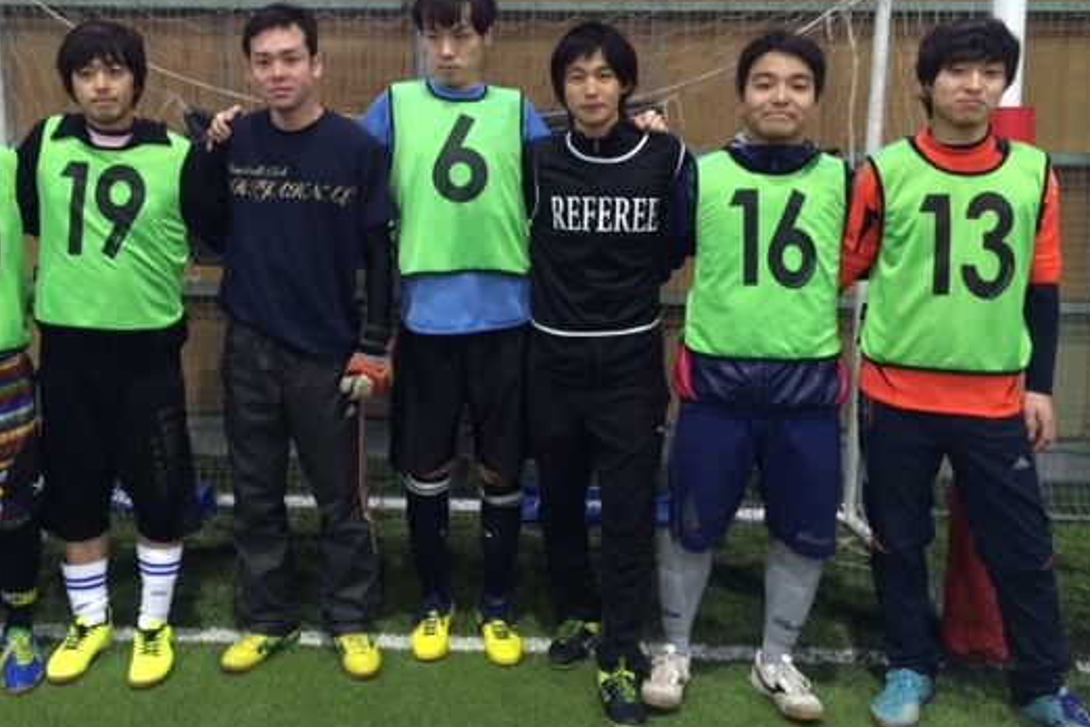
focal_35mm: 37
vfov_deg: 35.6
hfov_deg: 51.5
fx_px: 1120
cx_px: 434
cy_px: 236
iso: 250
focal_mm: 4.15
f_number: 2.2
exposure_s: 1/30
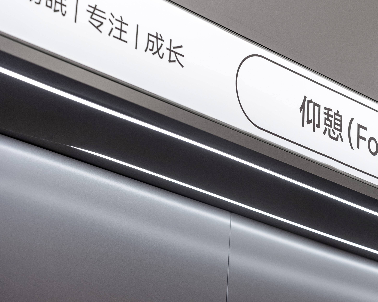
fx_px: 1152
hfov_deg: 18.5
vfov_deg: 14.9
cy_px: 140
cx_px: 268
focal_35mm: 103
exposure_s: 1/80
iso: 200
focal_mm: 75
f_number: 5.6
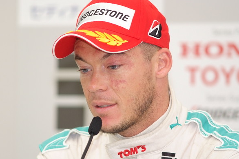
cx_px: 98
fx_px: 2203
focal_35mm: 332
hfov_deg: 6.2
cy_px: 95
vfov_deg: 4.1
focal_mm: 180
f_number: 2.8
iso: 800
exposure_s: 1/250
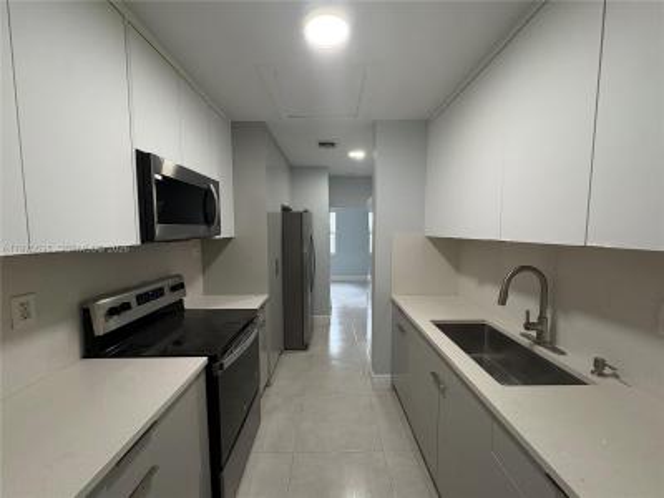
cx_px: 332
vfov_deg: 85.7
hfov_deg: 102.1
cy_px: 249
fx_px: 269
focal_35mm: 14
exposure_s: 1/60
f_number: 2.2
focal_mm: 2.22
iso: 200
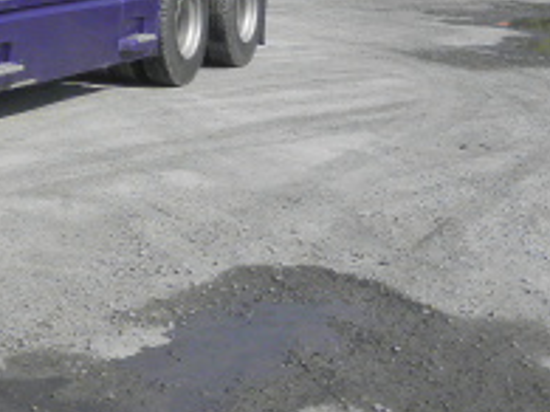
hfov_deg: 20.0
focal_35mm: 92
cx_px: -104
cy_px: -102
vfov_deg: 15.4
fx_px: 1461
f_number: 3.5
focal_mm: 5
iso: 100
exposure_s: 1/1000
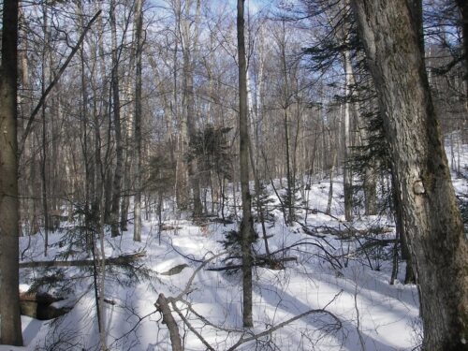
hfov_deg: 49.0
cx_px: 234
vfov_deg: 37.7
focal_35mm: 38
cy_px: 176
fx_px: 514
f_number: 6.6
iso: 50
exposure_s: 1/160
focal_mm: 6.3
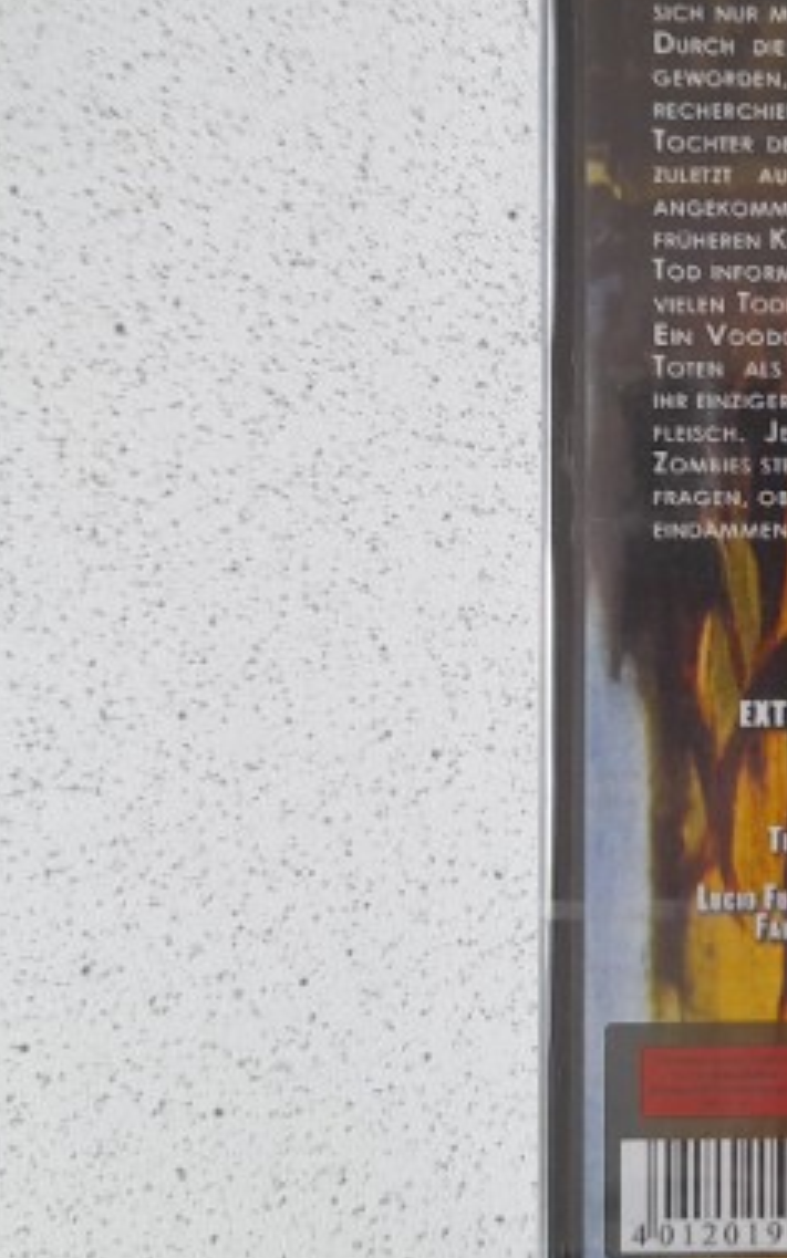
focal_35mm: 56
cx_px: 804
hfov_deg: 22.2
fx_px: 1921
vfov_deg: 35.9
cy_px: 425
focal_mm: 4.6
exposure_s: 1/50
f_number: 2
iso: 50
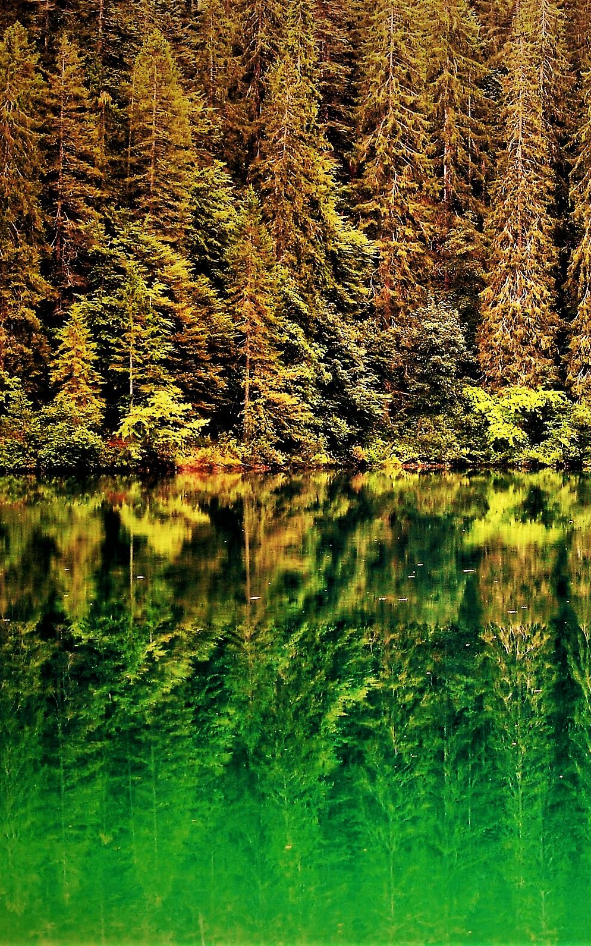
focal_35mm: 127
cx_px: 601
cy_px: 473
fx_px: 3268
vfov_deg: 16.5
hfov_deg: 10.2
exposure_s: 1/80
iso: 400
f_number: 4.5
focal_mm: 55
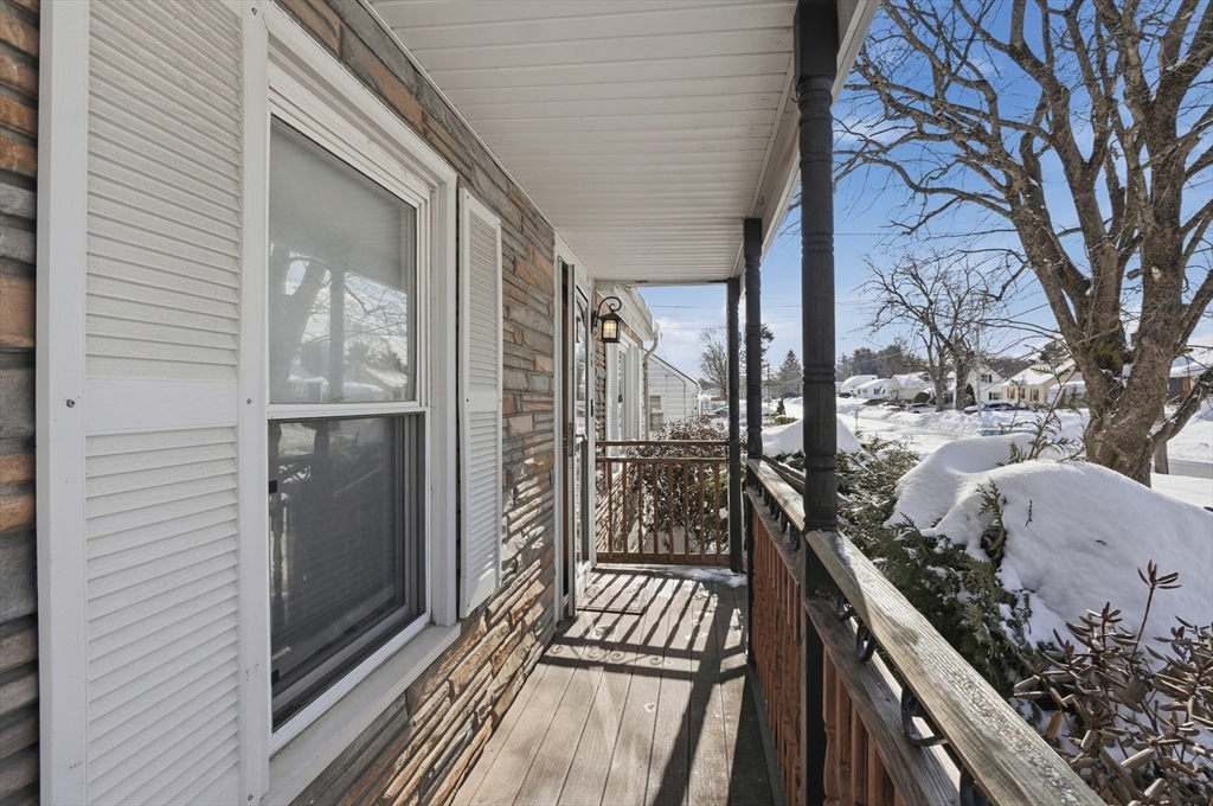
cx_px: 606
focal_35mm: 16
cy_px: 403
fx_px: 555
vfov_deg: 71.9
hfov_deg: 95.1
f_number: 7.1
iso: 400
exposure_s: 1/4000
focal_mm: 11
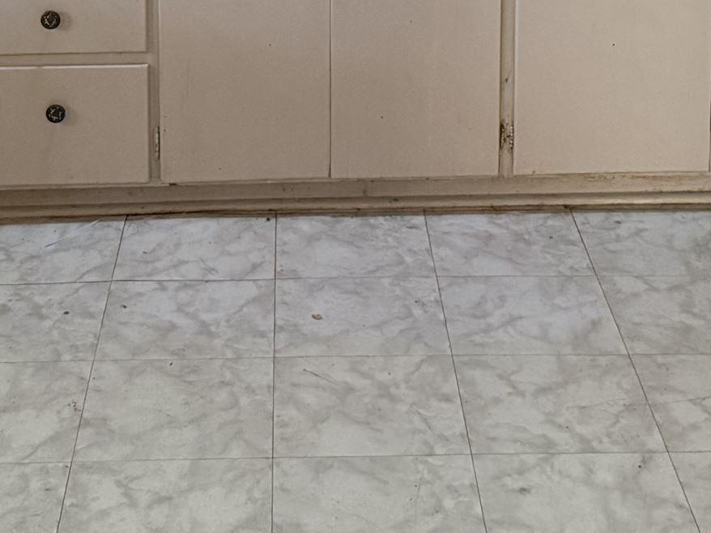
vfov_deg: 16.4
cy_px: -211
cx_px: 369
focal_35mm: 84
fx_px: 1725
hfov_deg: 23.3
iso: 640
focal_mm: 6.76
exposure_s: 1/60
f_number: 1.78
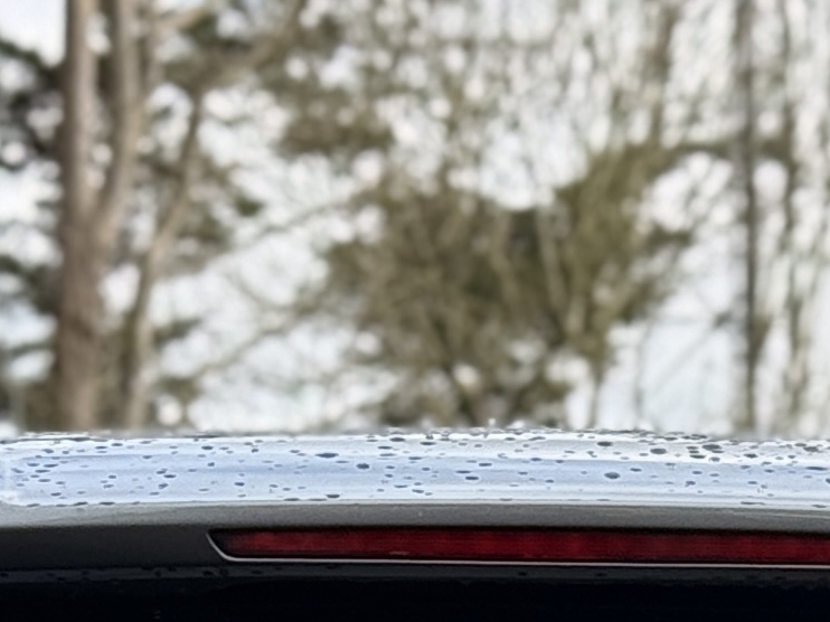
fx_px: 6256
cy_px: 1689
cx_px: 536
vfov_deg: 5.4
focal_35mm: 261
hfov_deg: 7.6
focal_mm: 6.76
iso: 80
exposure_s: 1/1330
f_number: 1.78
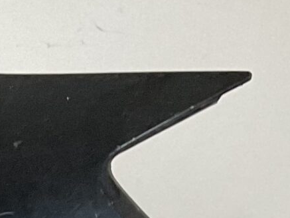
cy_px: 566
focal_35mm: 170
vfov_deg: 7.9
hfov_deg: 11.2
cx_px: -145
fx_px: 1425
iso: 160
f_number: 1.8
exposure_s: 1/50
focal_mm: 3
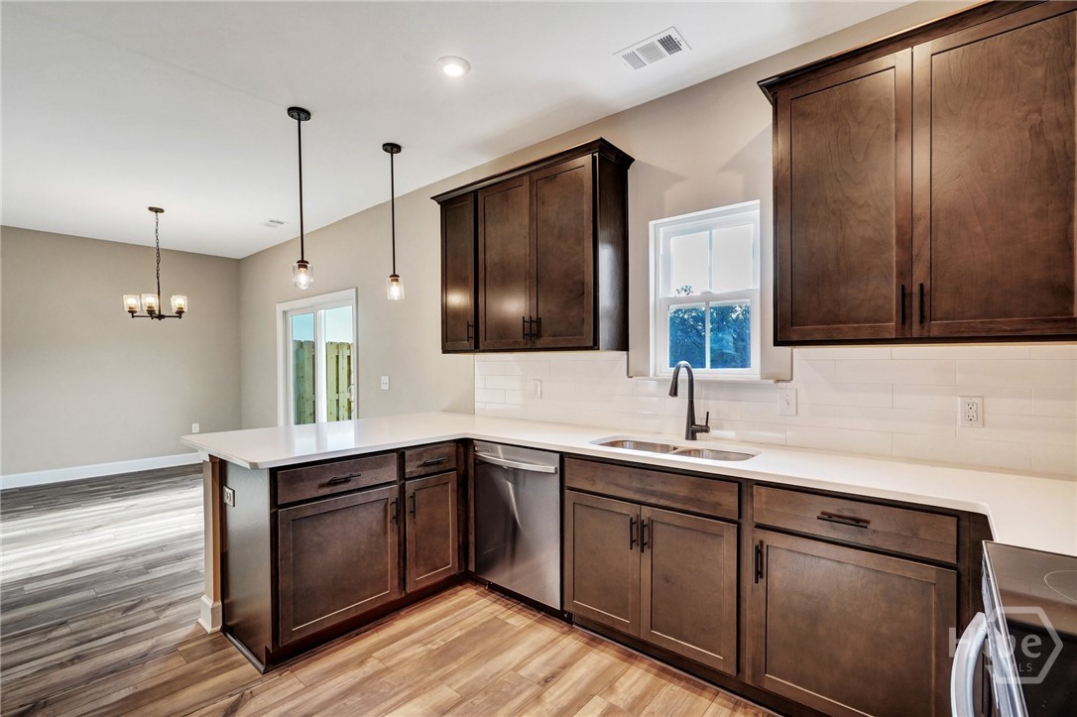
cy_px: 358
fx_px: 478
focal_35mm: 16
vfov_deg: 73.7
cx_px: 538
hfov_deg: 96.8
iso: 200
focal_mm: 16
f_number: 11
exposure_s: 1/10
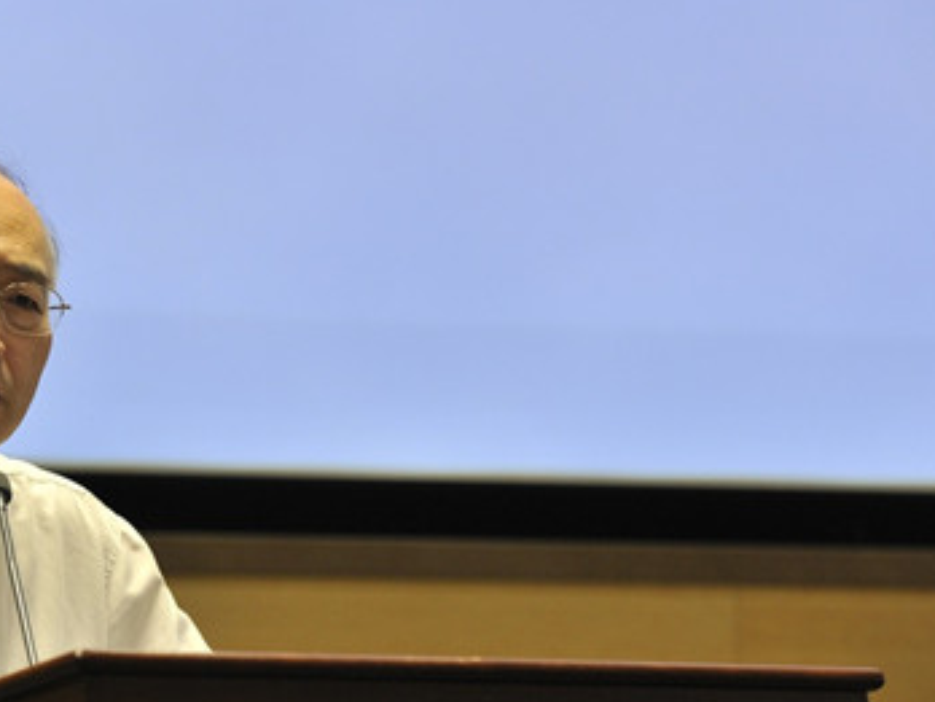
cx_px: 236
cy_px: 533
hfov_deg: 9.8
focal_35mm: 201
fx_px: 5429
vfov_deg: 7.4
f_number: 4.5
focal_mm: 112
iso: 1600
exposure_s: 1/125
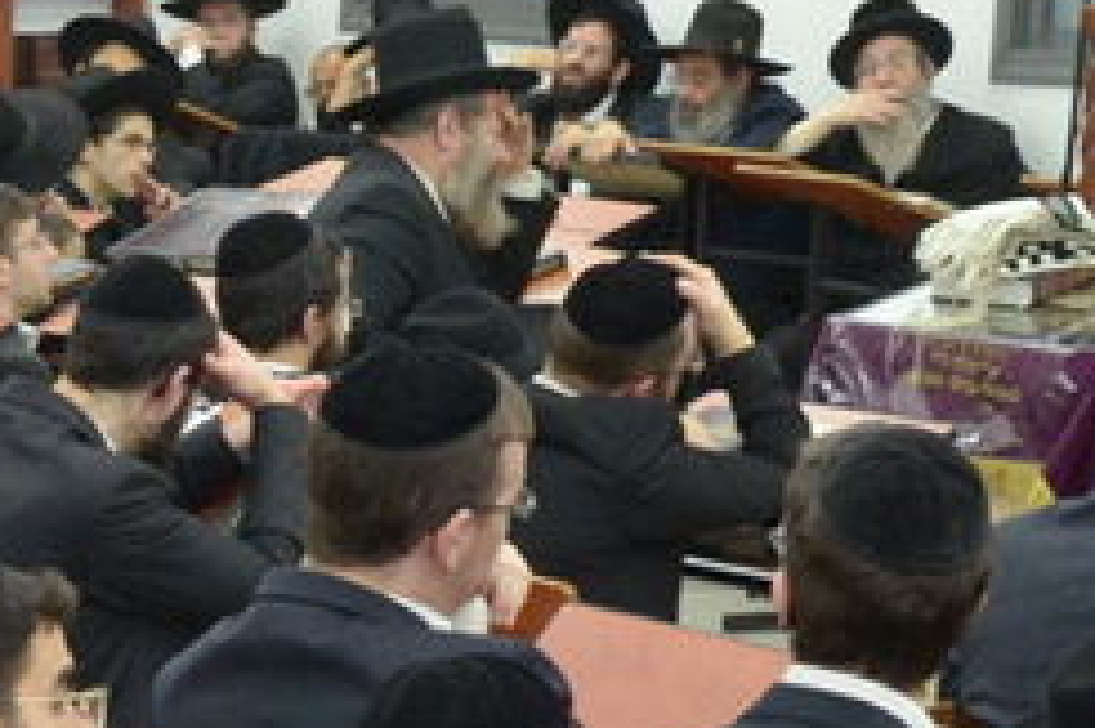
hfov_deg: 12.7
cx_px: -496
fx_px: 4681
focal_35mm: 154
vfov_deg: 8.6
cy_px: 1217
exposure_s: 1/60
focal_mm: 18
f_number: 5.6
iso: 1000
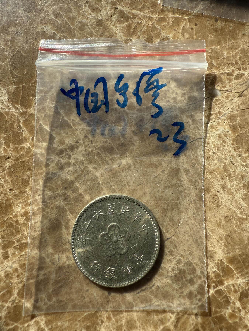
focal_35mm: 24
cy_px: 166
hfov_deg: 56.8
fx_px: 230
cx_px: 124
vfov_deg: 71.6
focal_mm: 2.22
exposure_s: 1/1030
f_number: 2.2
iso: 40
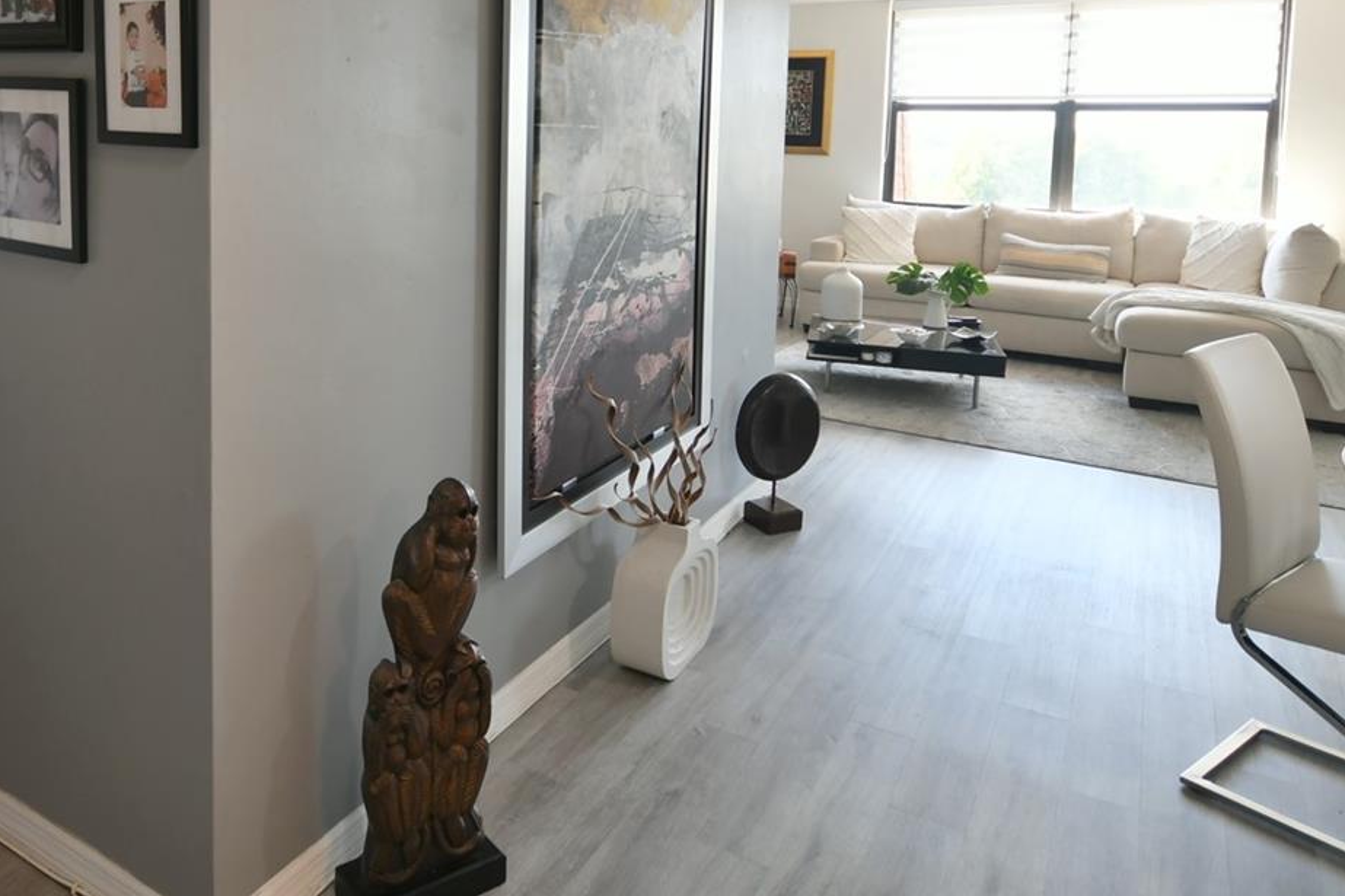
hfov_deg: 68.1
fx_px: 971
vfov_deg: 47.3
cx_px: 485
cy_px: 204
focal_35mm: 26
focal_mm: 10
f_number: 4
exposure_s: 1/25
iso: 400
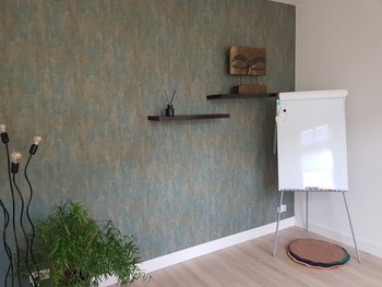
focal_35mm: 26
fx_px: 287
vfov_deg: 53.1
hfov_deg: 67.3
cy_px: 144
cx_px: 191
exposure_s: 1/50
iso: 200
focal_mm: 4.2
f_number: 1.7
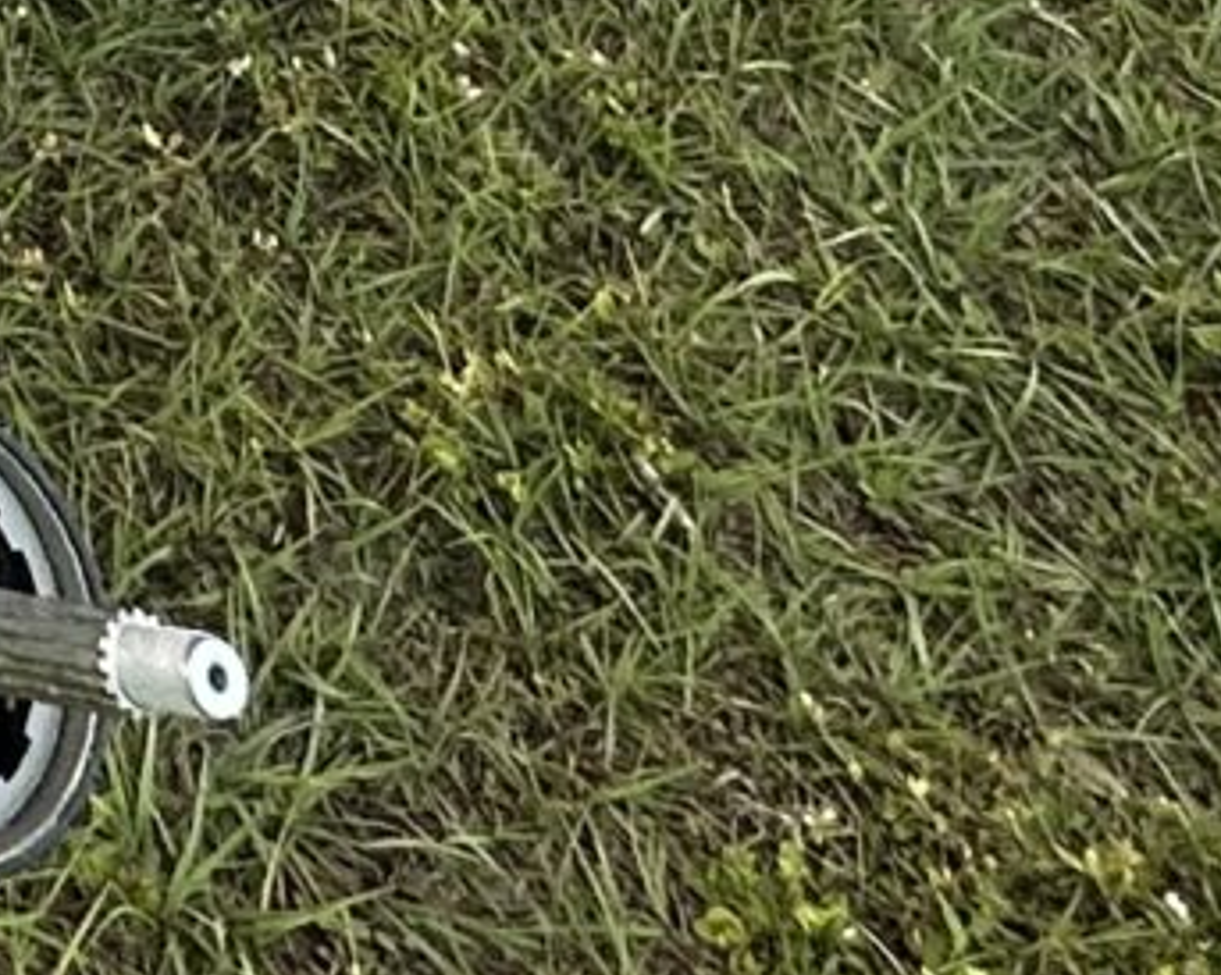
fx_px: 3684
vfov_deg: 10.3
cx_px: -1185
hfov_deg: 15.3
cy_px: -2032
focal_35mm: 102
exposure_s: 1/249
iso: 40
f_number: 2.2
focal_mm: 2.22
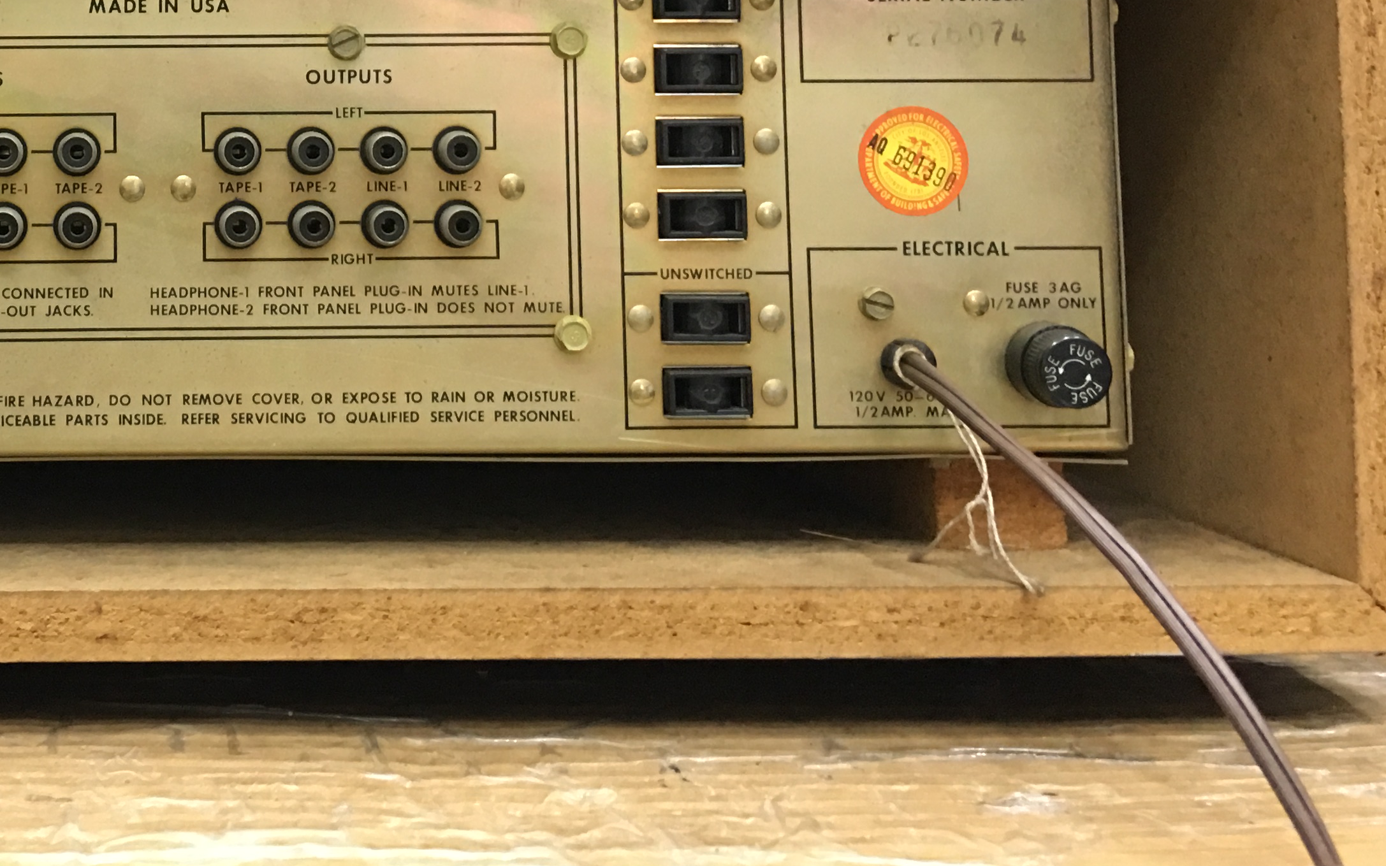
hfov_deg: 33.9
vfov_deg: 21.6
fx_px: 2153
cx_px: 153
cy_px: -70
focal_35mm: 57
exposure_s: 1/10
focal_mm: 4.15
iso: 100
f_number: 2.2
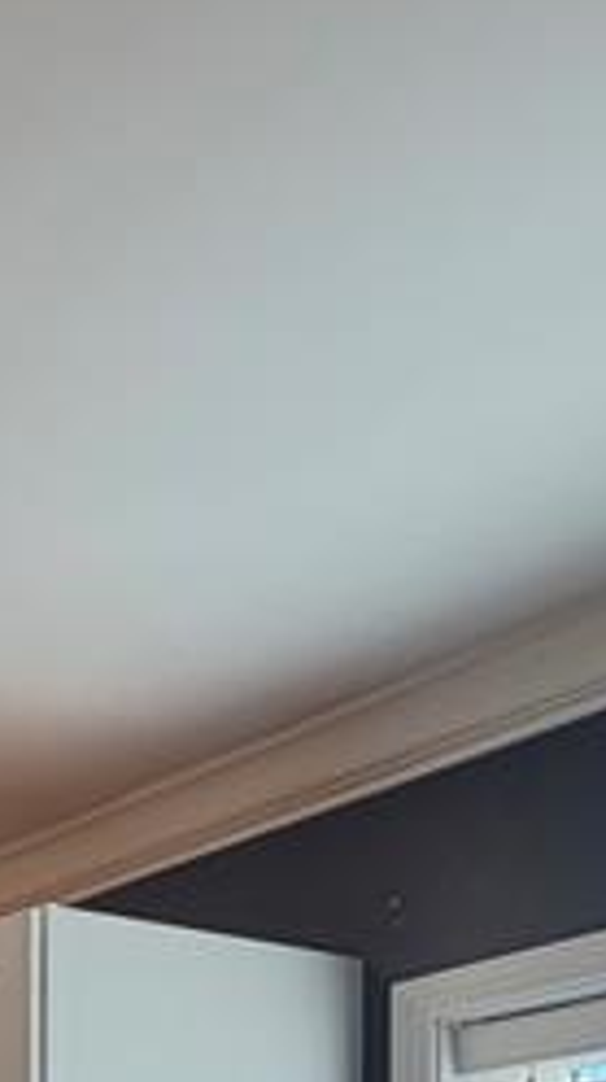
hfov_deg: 15.6
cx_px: -571
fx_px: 1805
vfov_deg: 26.9
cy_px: 1483
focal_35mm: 63
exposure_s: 1/120
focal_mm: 2.22
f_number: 2.2
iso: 125
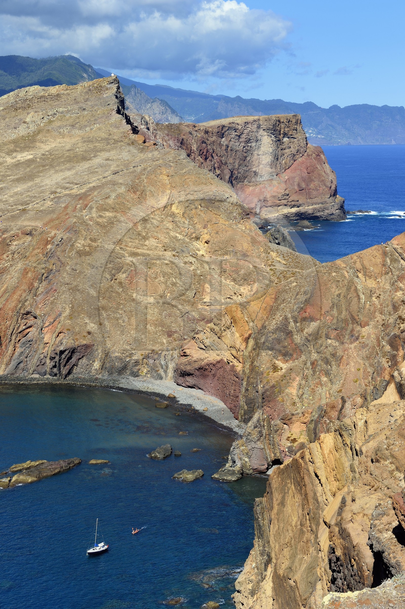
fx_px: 1183
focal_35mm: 70
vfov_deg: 28.9
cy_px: 304
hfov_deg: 19.4
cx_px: 202
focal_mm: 70
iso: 200
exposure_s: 1/250
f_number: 13
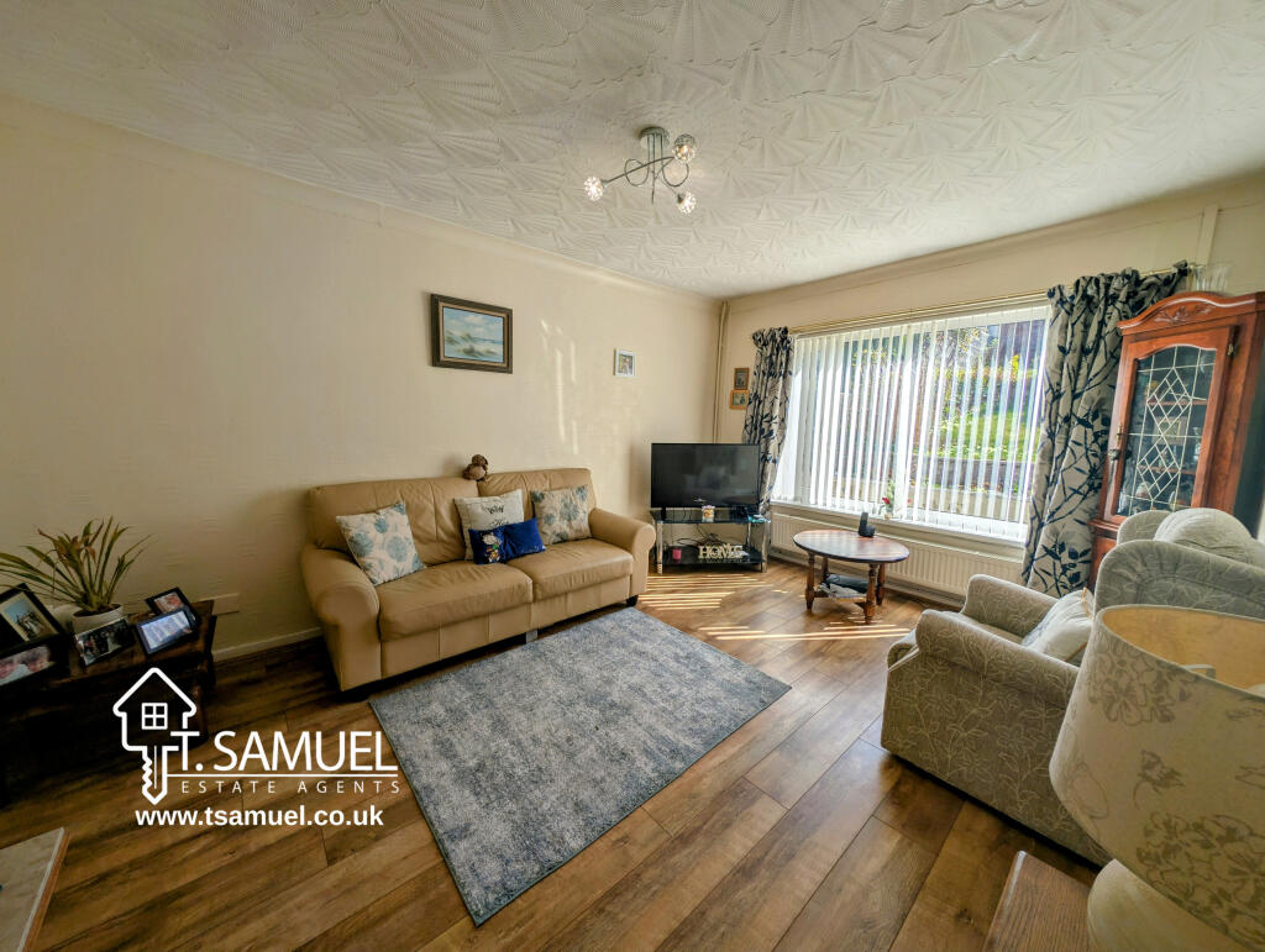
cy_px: 476
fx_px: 439
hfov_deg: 110.5
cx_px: 632
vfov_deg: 94.6
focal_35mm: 12
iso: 39
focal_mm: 2.23
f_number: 1.95
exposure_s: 1/889
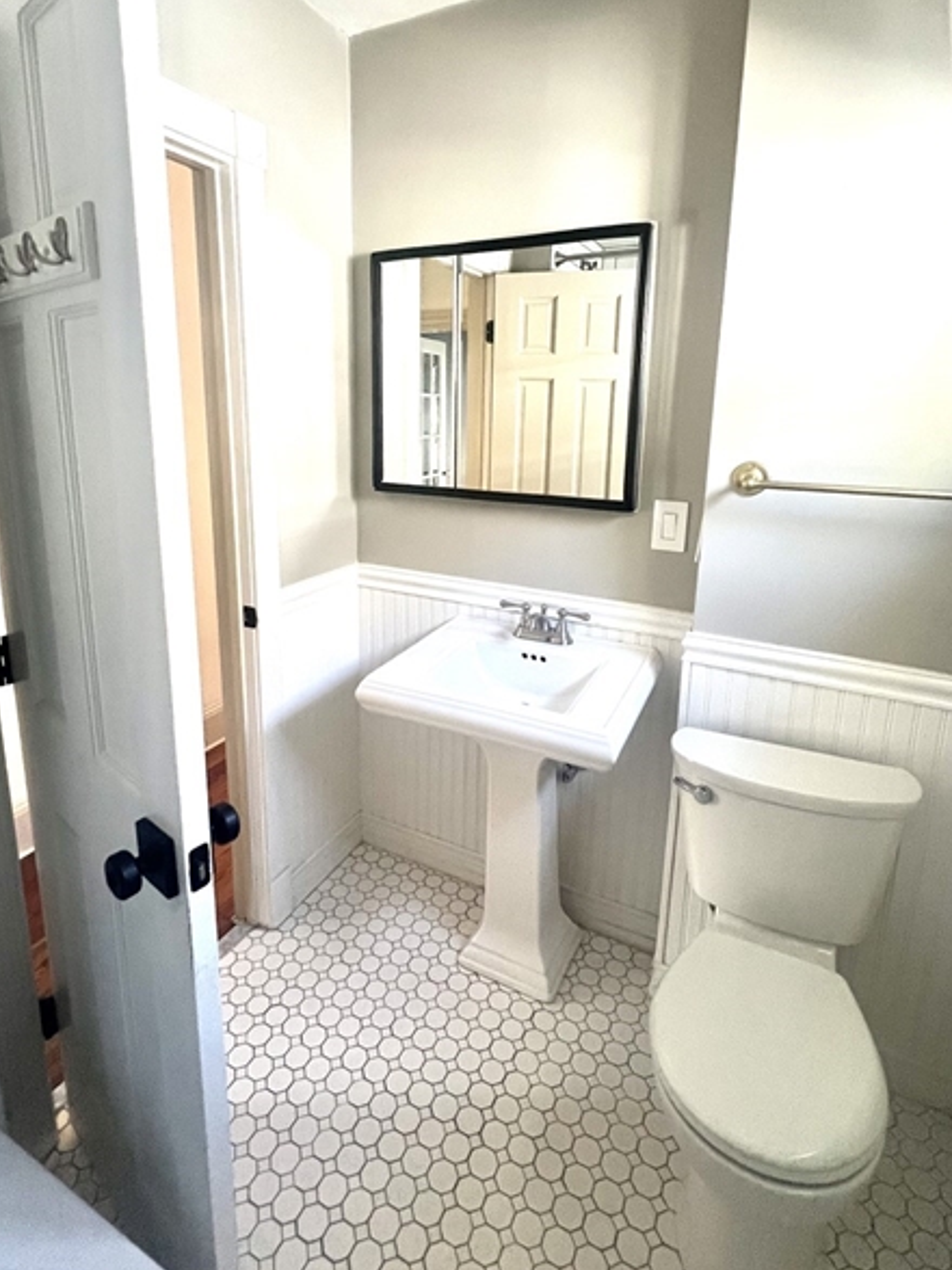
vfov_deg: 90.5
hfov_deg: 74.6
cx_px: 450
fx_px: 624
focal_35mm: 17
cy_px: 545
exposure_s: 1/60
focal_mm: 1.57
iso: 320
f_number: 1.8
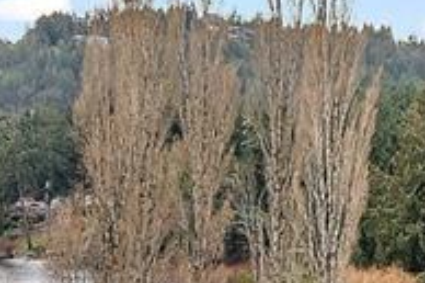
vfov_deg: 7.4
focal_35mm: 185
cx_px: -267
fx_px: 2182
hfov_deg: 10.6
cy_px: 302
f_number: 7.1
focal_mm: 35
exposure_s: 1/60
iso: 320
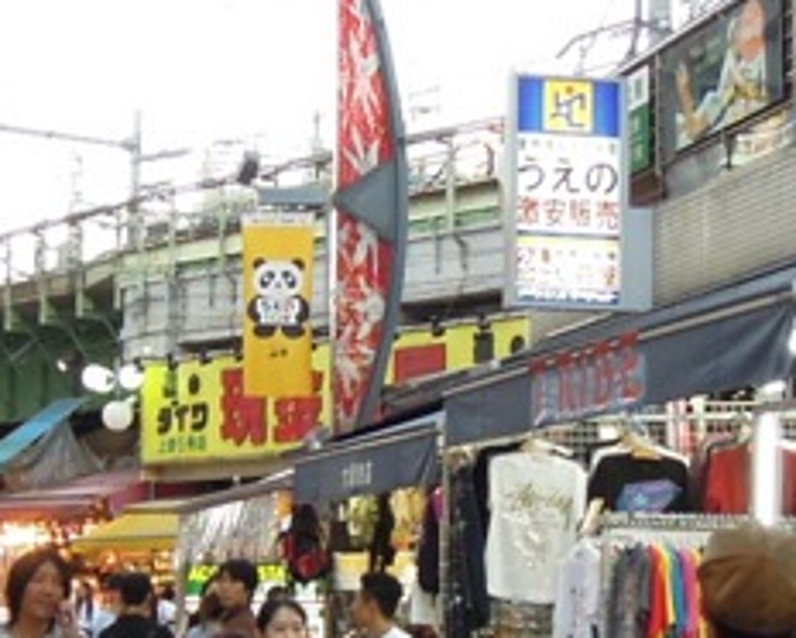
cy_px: 425
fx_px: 2381
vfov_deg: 15.2
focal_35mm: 101
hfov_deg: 18.9
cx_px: 285
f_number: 2.8
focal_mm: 4.3
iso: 160
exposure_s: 1/40
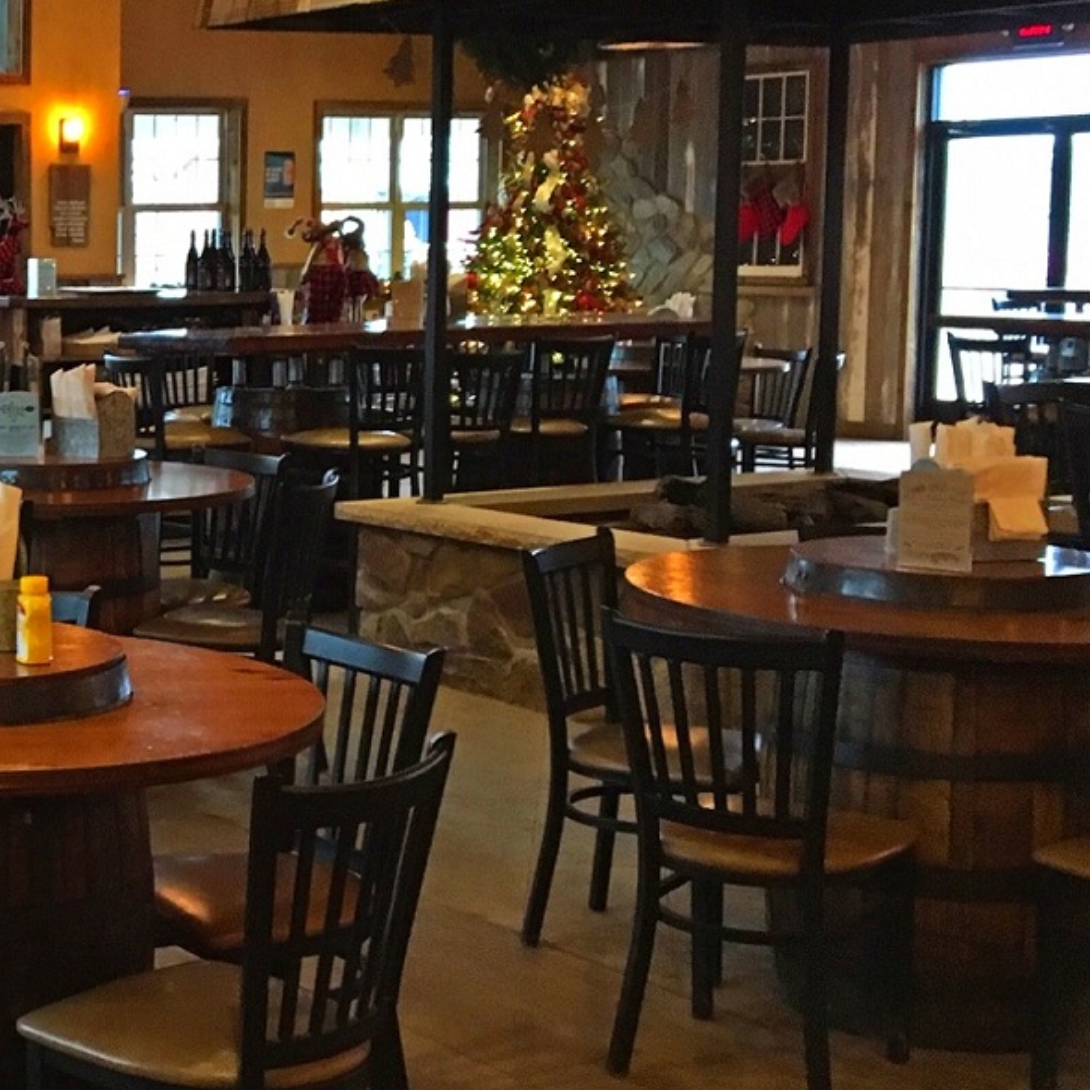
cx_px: -164
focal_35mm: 65
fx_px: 2316
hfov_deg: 24.4
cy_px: 465
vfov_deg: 26.5
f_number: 2.2
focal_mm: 4.15
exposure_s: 1/20
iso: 200
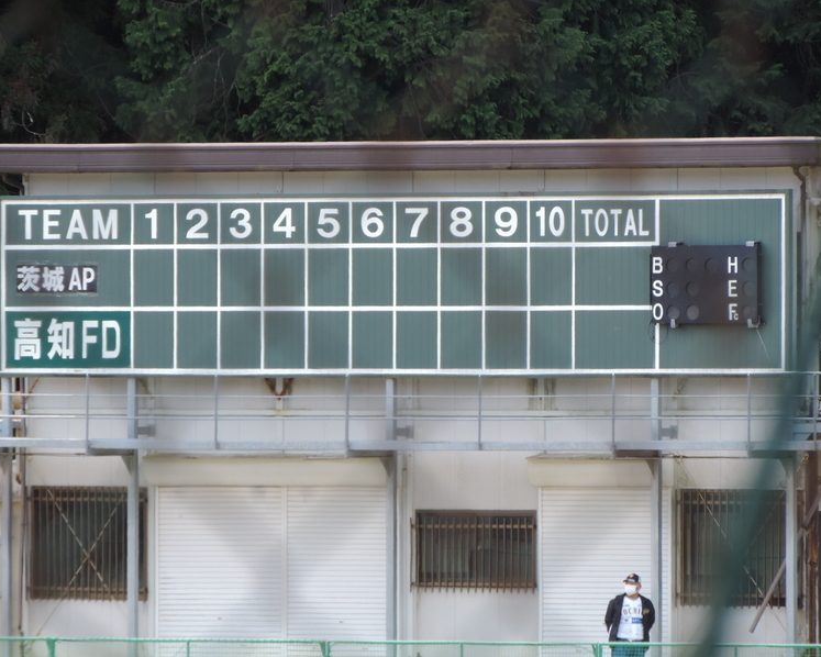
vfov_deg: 3.2
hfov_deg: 3.9
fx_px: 11934
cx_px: 422
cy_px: 328
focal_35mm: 491
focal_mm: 83.8
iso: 180
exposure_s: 1/250
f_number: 4.9
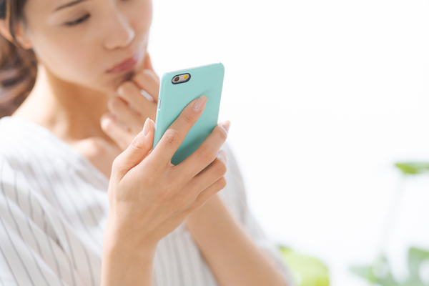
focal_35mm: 135
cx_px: 214
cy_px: 143
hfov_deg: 15.2
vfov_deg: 10.2
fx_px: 1609
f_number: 2.8
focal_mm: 135
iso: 250
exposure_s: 1/320
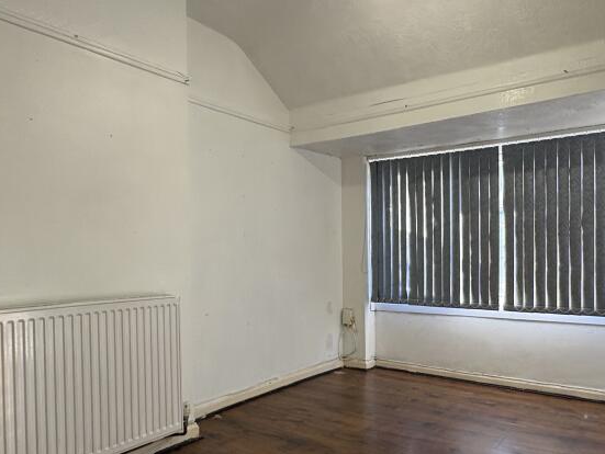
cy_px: 263
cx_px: 394
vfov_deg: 52.9
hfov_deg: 65.8
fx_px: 455
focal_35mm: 26
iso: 200
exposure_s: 1/100
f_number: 2.2
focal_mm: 2.22
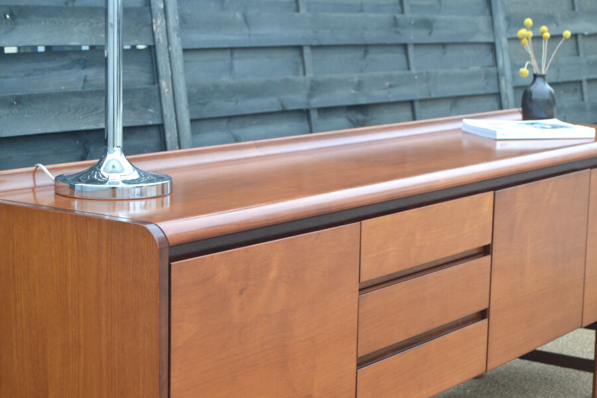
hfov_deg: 28.1
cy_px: 199
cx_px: 298
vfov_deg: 18.9
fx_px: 1194
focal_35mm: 72
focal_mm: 48
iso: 450
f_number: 5.3
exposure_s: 1/60
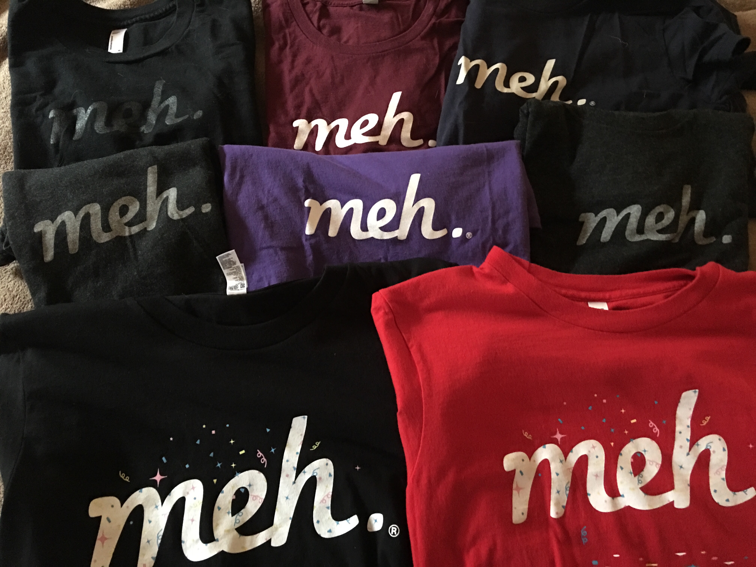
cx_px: 378
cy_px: 284
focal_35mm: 29
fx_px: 633
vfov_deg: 48.2
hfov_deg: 61.7
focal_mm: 4.15
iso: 200
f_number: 2.2
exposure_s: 1/4
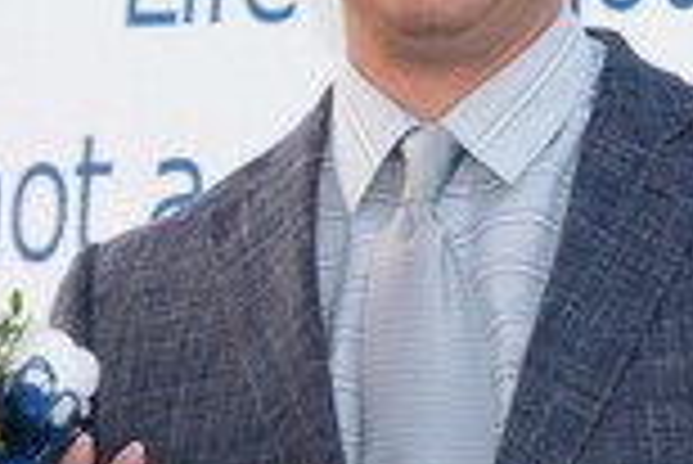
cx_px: 414
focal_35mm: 602
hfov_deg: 3.4
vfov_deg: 2.3
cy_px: 365
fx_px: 11599
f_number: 7.1
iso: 800
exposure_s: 1/200
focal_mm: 116
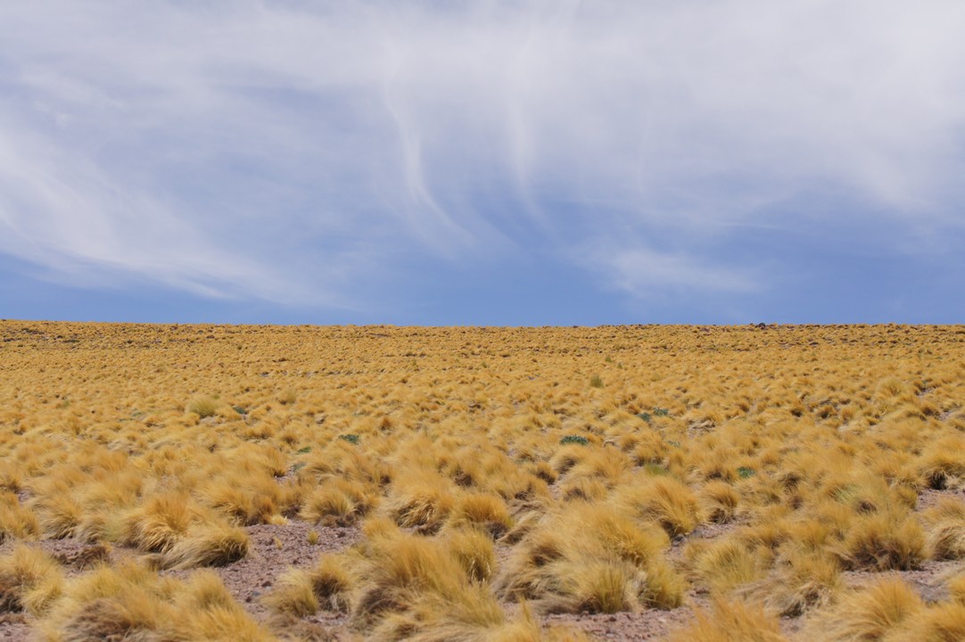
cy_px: 321
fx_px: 2210
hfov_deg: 24.6
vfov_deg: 16.5
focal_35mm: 82
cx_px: 482
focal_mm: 55
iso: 200
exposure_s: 1/640
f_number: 8
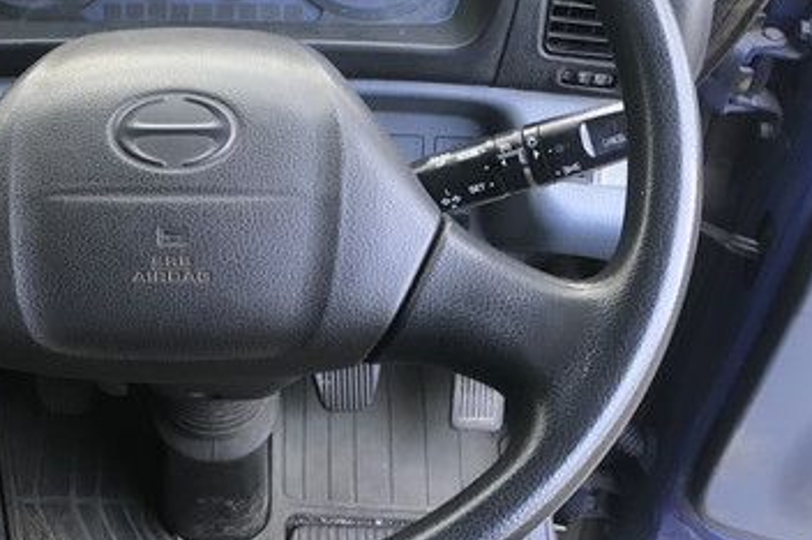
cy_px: 198
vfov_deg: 25.4
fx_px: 1194
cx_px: 194
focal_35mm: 53
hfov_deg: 36.6
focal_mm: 3.99
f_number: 1.8
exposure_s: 1/15
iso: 50
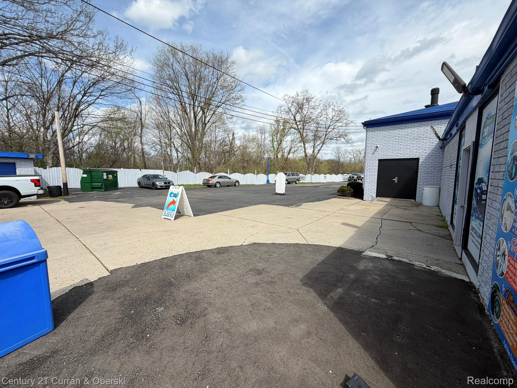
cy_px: 194
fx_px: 209
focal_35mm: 14
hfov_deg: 102.1
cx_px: 258
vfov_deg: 85.7
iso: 20
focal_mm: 2.22
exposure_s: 1/799
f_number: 2.2
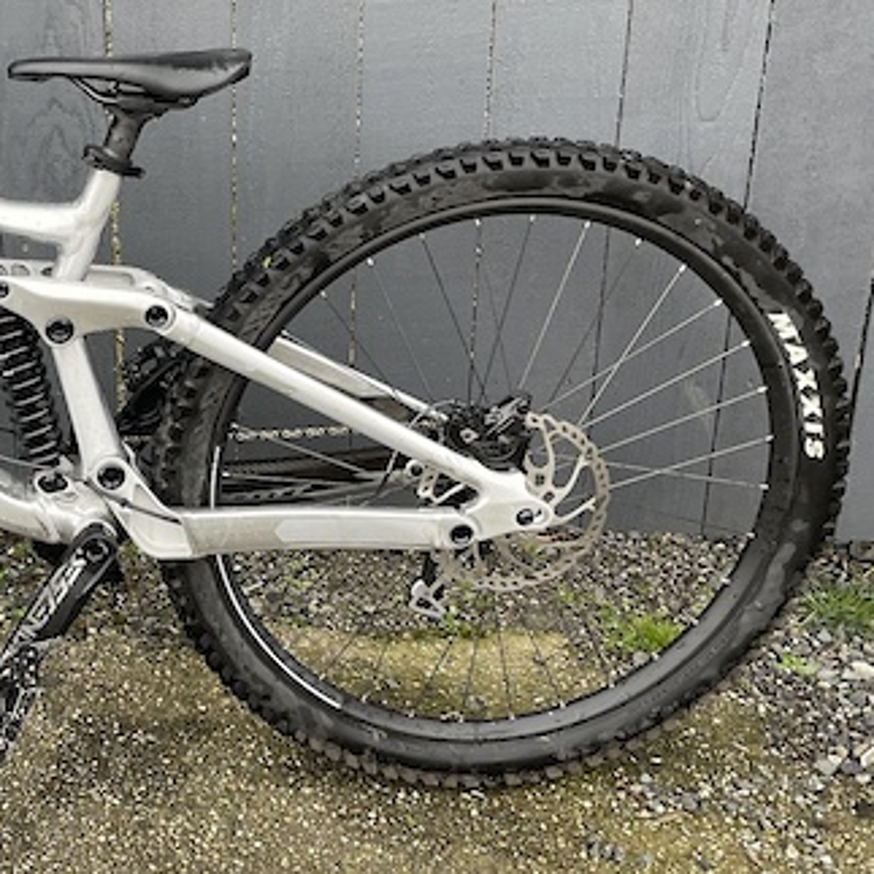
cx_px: 3
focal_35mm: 57
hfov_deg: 28.2
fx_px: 1628
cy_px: 392
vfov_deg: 30.0
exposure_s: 1/121
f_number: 1.6
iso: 100
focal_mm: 4.2
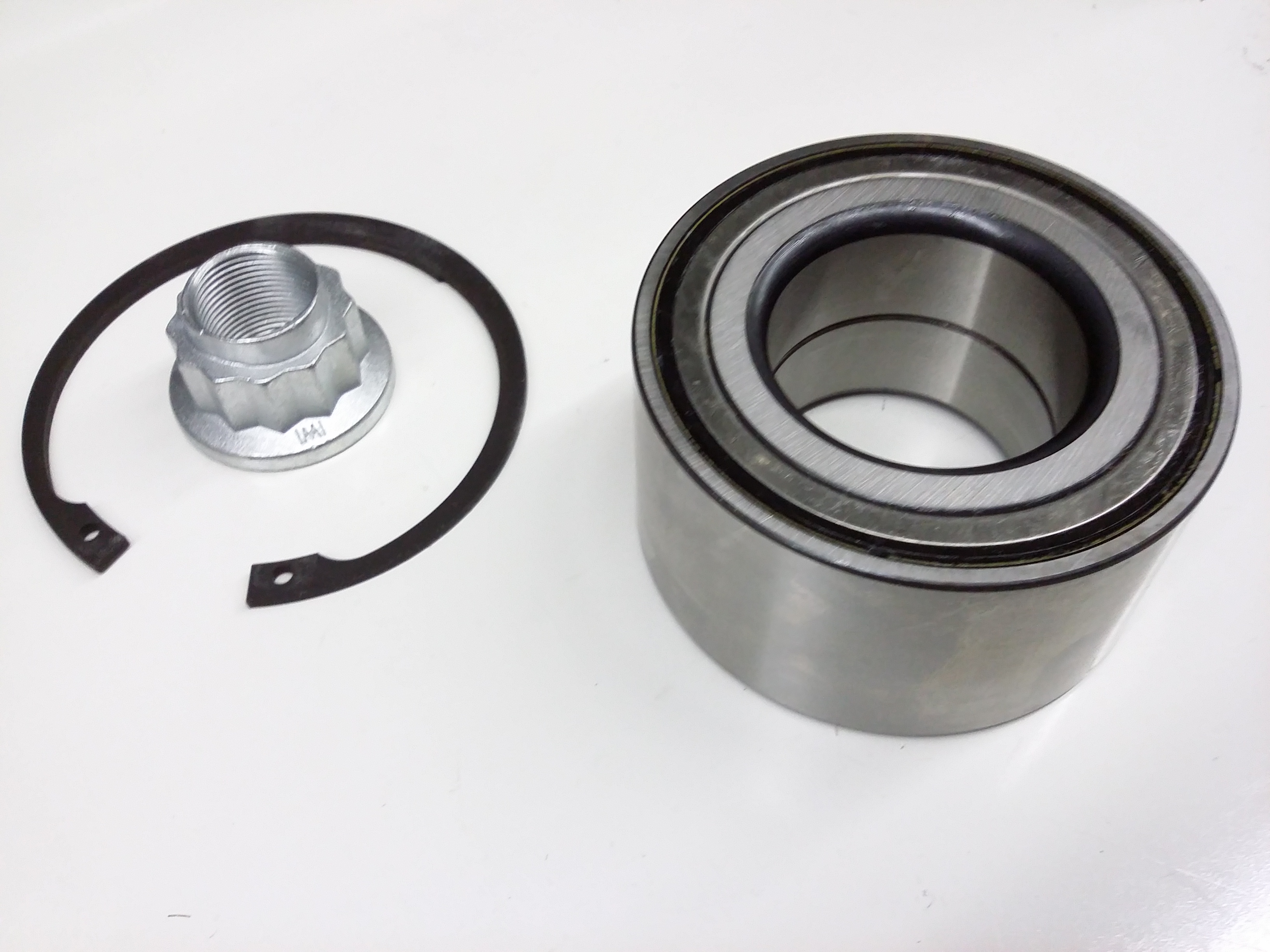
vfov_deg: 44.2
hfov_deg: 56.8
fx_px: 1174
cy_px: 476
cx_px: 635
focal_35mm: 32
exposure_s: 1/20
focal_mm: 3.4
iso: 200
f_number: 2.4
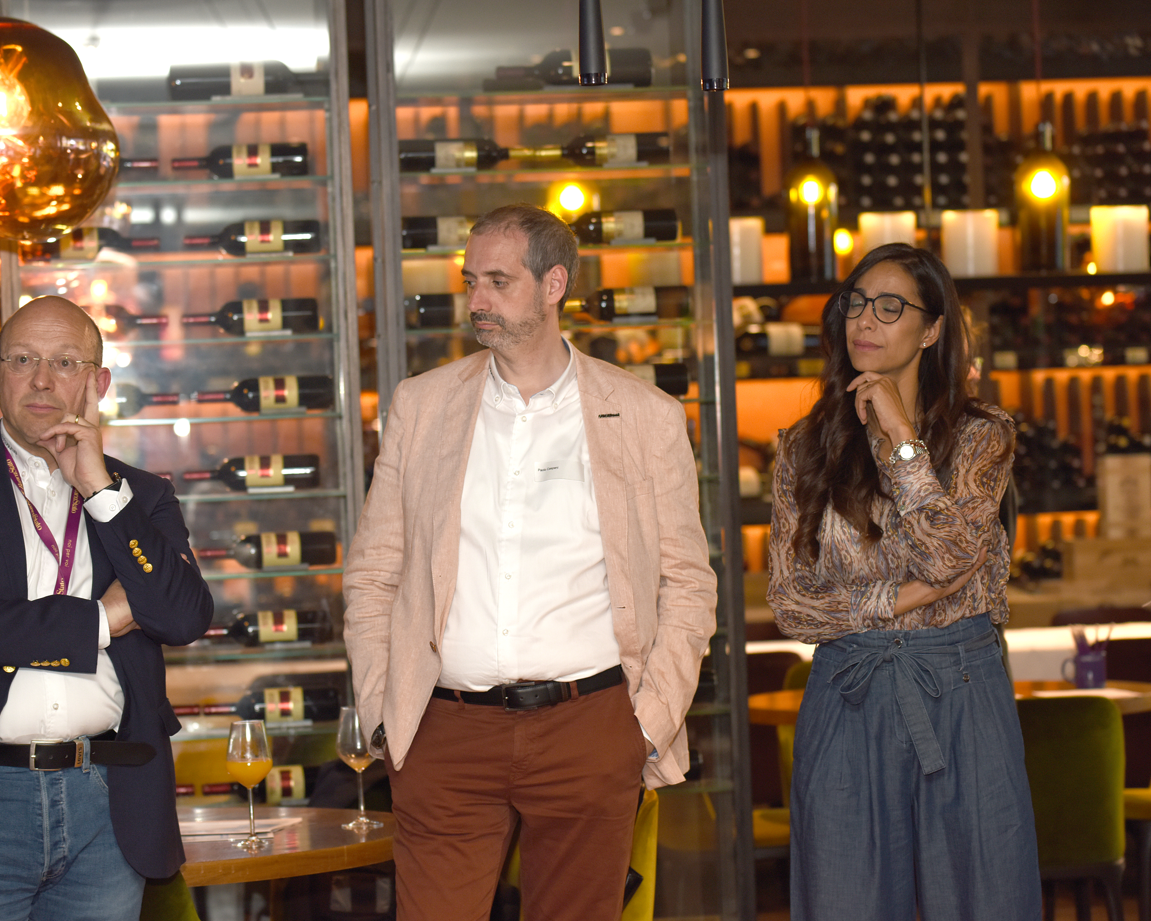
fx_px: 3781
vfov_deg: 13.9
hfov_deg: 17.3
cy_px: 462
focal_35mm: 111
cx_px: 512
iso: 500
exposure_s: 1/80
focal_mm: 98
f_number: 4
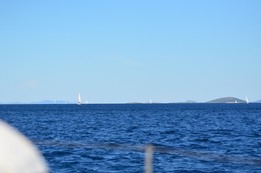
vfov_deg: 8.3
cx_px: 130
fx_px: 1194
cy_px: 86
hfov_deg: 12.5
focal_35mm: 165
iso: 640
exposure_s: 1/8000
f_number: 4.5
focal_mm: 110
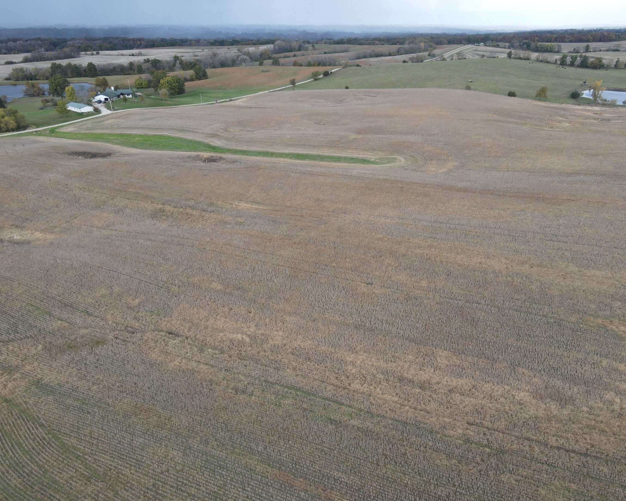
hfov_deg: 66.0
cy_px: 247
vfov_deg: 54.9
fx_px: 482
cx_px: 331
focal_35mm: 26
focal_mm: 4.5
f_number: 2.8
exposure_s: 1/60
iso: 100
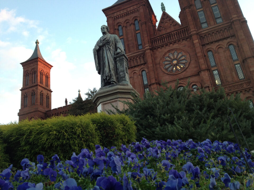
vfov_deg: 40.7
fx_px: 257
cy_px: 95
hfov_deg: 52.6
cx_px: 127
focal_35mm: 35
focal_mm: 4.28
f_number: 2.4
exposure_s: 1/60
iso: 64
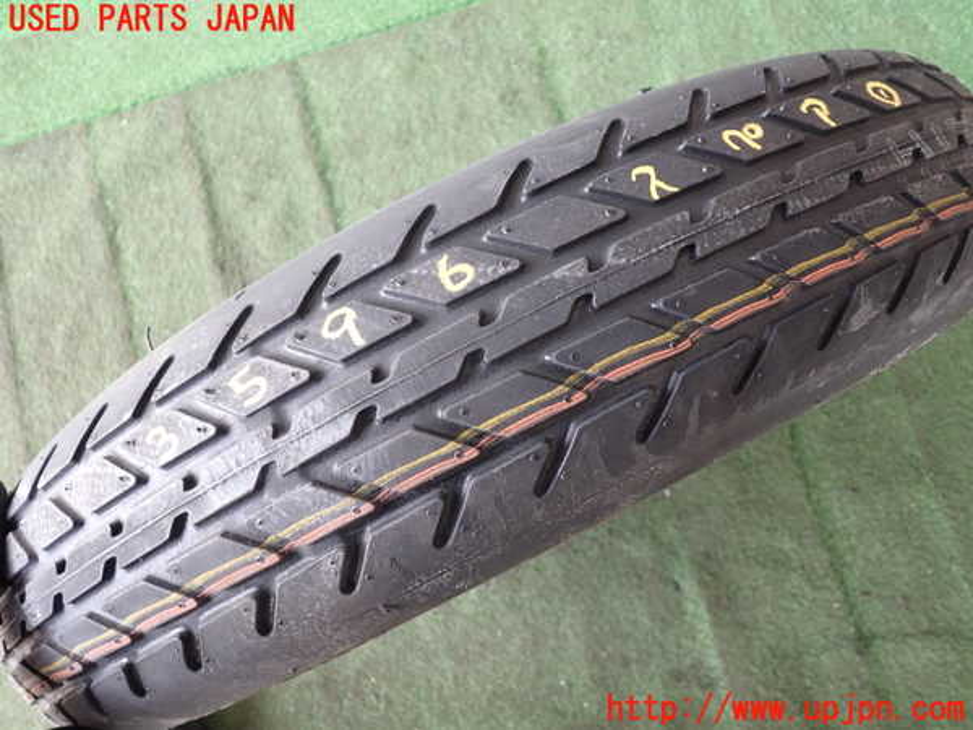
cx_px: 486
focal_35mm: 30
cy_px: 365
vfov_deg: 46.8
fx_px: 843
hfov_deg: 60.0
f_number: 2.3
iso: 200
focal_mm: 5.4
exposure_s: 1/30
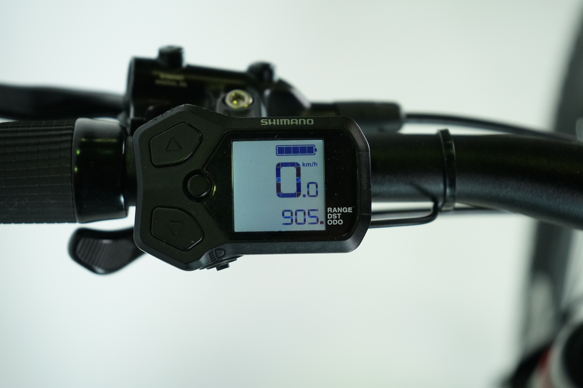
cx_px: 292
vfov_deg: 19.5
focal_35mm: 70
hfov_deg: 28.8
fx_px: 1134
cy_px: 194
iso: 2000
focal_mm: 70
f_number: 5.6
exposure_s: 1/200
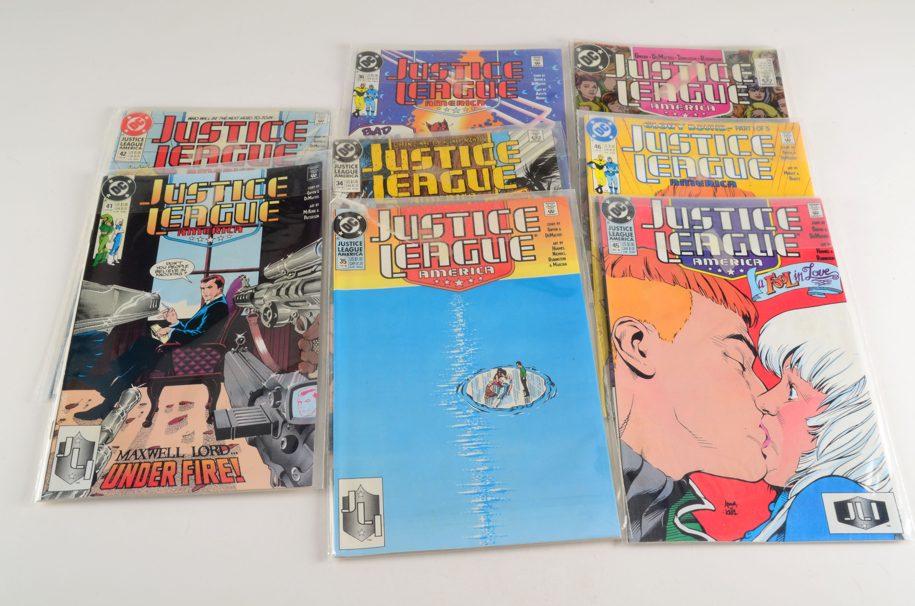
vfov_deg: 34.1
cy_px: 303
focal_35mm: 39
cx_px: 458
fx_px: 989
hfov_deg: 49.6
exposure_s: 1/160
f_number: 22
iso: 100
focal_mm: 26
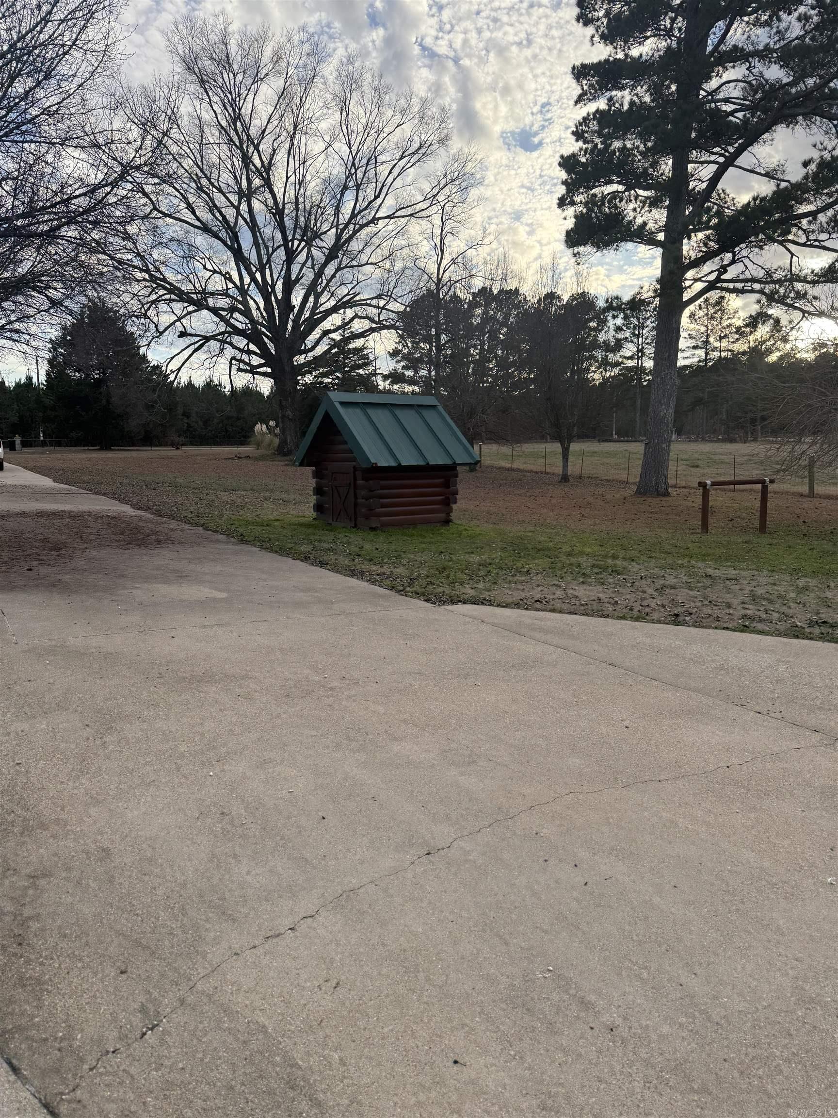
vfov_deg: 71.6
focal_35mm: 24
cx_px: 419
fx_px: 775
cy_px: 559
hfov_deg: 56.8
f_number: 1.78
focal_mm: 6.76
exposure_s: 1/1618
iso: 100
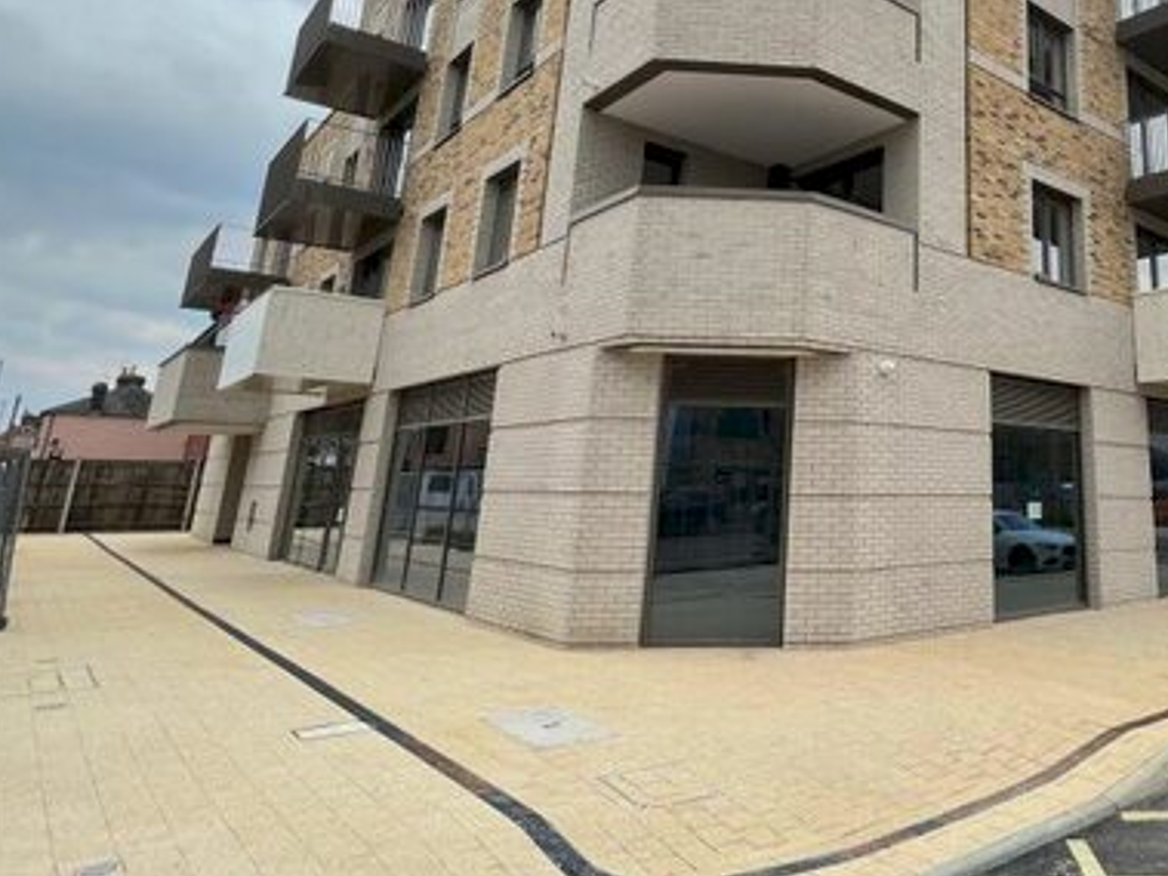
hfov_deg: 65.9
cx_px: 912
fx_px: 810
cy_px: 258
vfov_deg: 55.0
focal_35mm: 24
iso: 32
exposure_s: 1/602
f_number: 1.8
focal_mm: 1.57
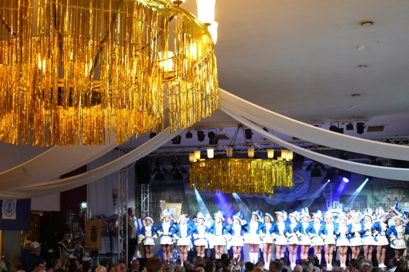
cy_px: 201
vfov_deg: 29.4
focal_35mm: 45
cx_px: 214
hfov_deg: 43.6
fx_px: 511
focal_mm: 28
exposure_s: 1/160
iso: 1600
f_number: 2.8
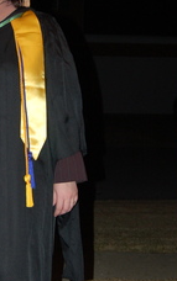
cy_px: 139
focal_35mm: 90
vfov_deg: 23.0
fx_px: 693
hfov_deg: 14.3
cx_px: -7
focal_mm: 28
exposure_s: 1/60
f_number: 4.2
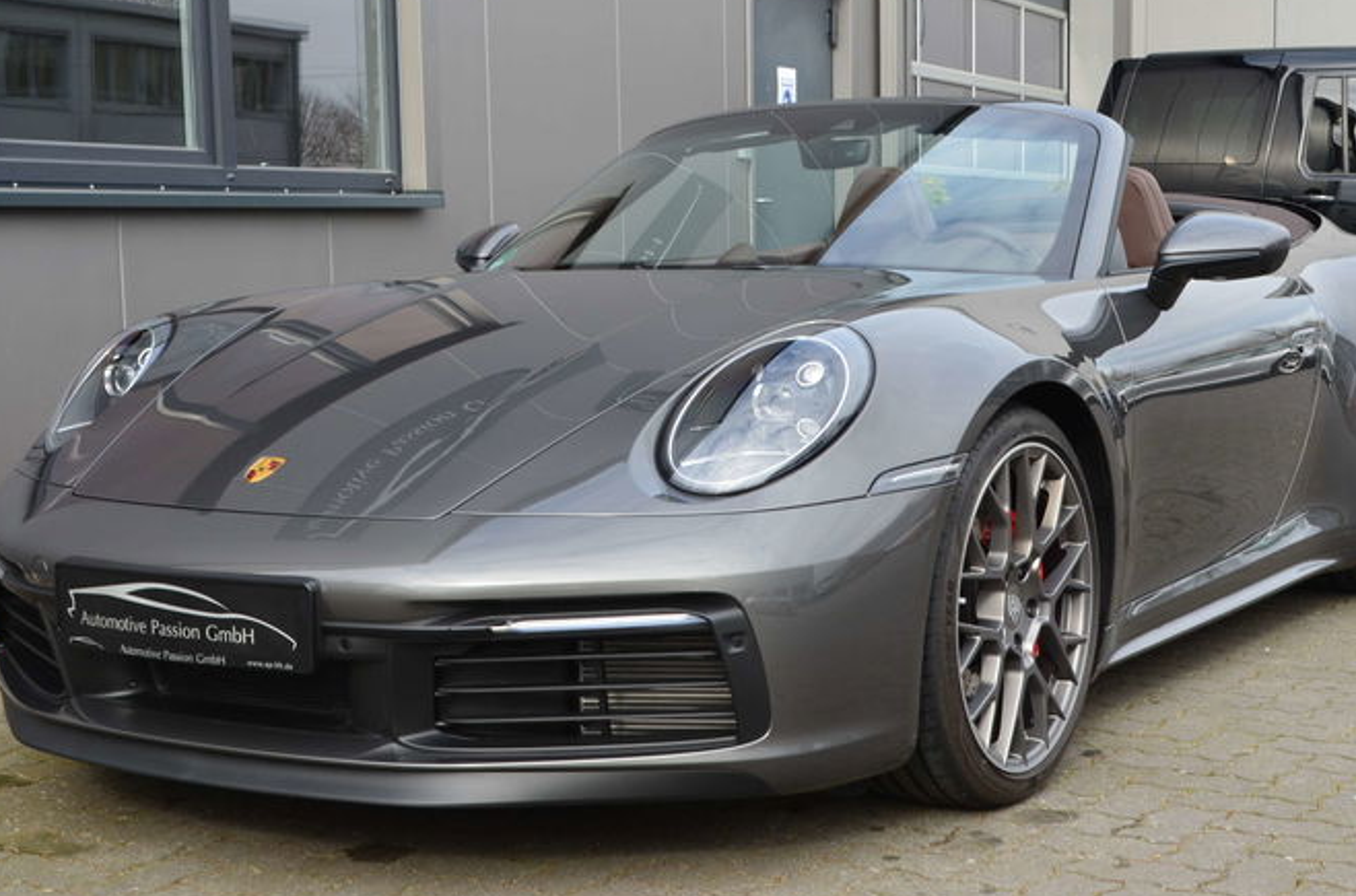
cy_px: 509
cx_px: 732
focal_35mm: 56
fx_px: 2104
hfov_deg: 35.7
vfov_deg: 24.0
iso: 250
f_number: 10
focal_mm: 32
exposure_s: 1/60
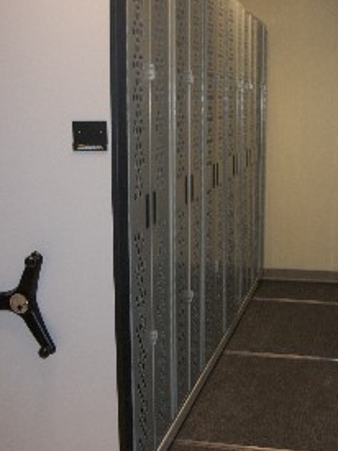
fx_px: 664
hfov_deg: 28.5
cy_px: 213
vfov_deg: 37.5
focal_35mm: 51
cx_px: 176
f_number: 3.1
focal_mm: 6.3
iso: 160
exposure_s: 1/30
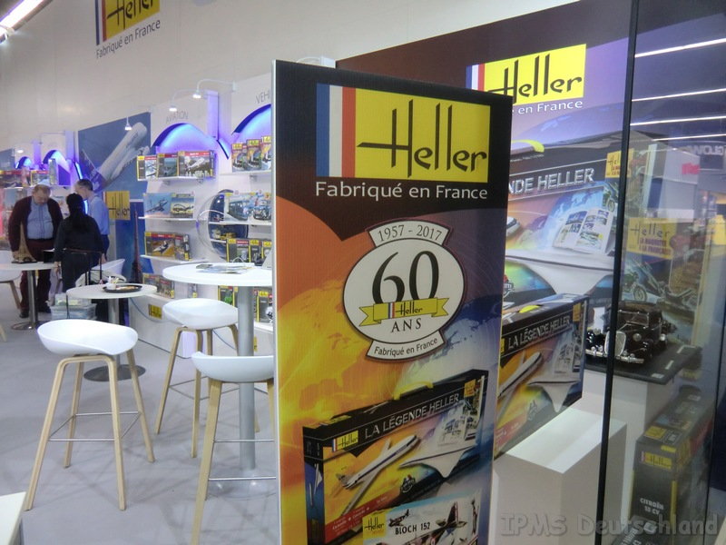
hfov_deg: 71.6
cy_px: 272
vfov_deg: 56.8
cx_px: 363
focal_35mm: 24
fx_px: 503
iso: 250
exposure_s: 1/60
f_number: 3.2
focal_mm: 4.3
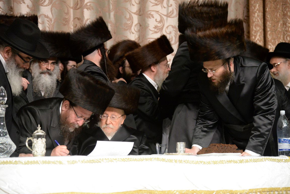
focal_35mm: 98
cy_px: 97
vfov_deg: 14.0
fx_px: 789
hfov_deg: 20.8
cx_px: 145
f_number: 4.5
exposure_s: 1/200
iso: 5000
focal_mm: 98
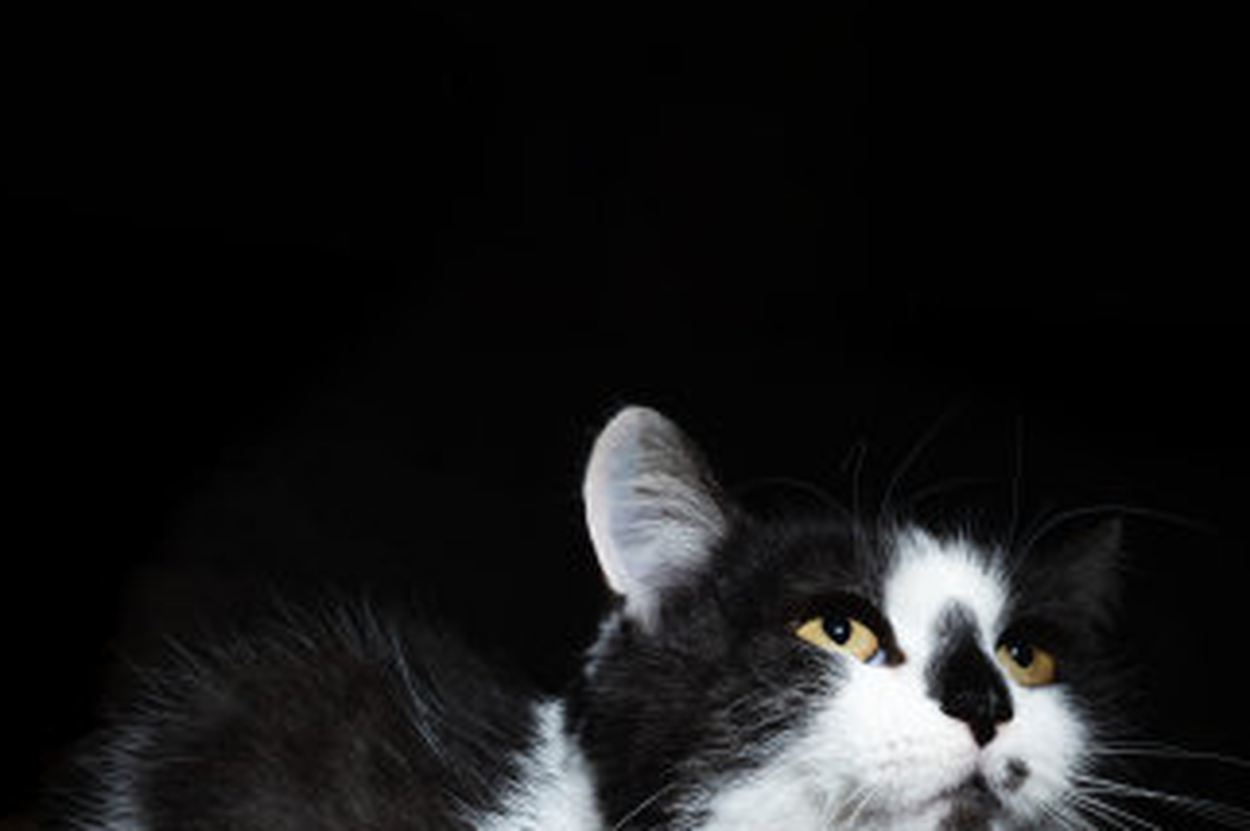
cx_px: 1071
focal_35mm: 114
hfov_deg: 17.7
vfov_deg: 12.0
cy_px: 553
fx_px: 3954
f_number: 16
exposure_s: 1/200
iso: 100
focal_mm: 60
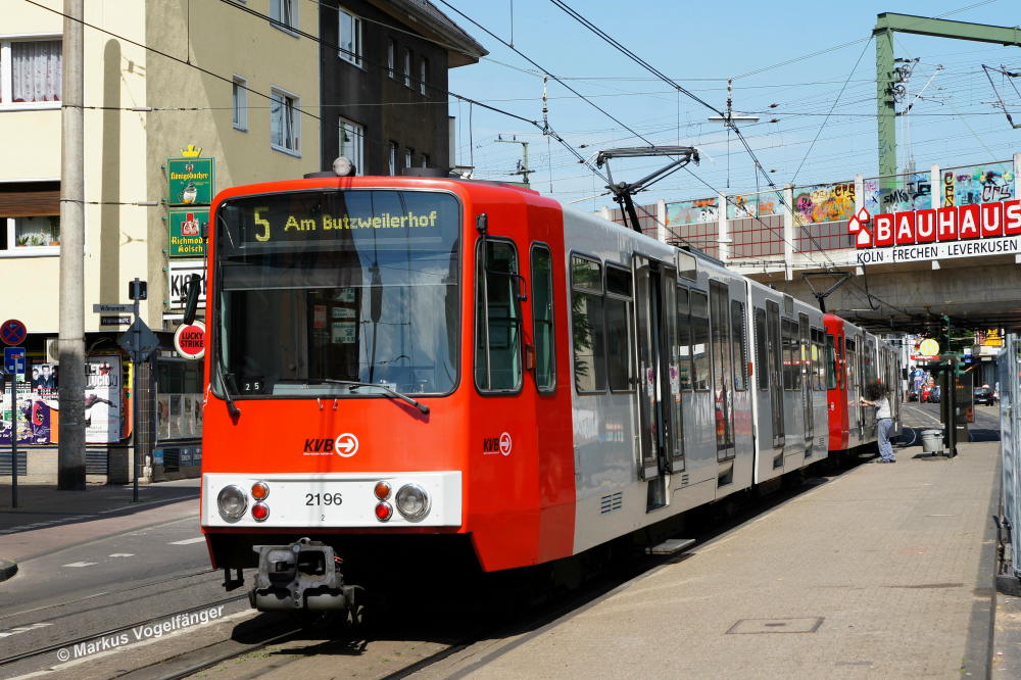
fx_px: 2126
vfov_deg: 18.2
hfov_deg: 27.0
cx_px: 510
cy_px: 340
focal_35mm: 75
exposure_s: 1/400
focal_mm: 50
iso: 200
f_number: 9
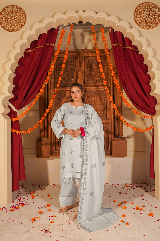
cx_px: 80
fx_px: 233
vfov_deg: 54.4
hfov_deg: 37.9
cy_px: 120
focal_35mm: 35
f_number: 4
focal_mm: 35
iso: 800
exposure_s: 1/200
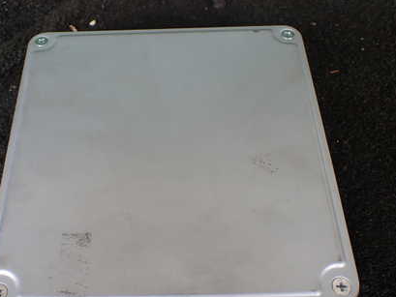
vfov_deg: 32.8
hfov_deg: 42.7
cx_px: 159
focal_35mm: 44
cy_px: 177
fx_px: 503
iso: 125
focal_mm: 5.4
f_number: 2.3
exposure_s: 1/125
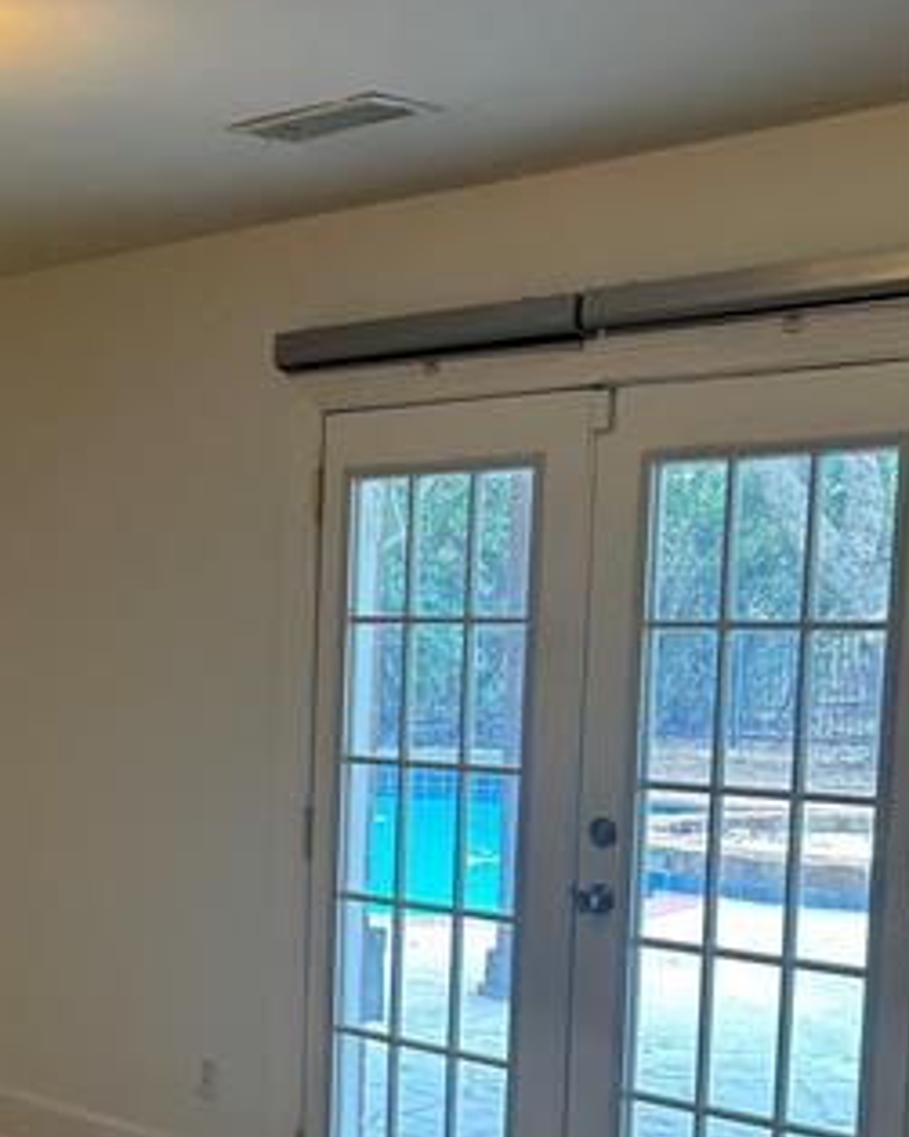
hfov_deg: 23.0
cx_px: -116
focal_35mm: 62
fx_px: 2086
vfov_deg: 29.9
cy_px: 880
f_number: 1.5
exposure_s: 1/120
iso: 80
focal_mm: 5.7
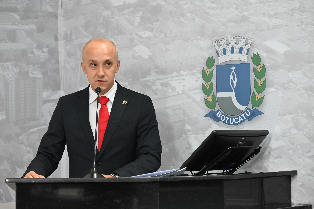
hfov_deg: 17.8
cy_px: 104
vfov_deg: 11.9
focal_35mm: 115
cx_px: 157
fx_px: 1003
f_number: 6.3
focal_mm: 115
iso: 3200
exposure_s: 1/125
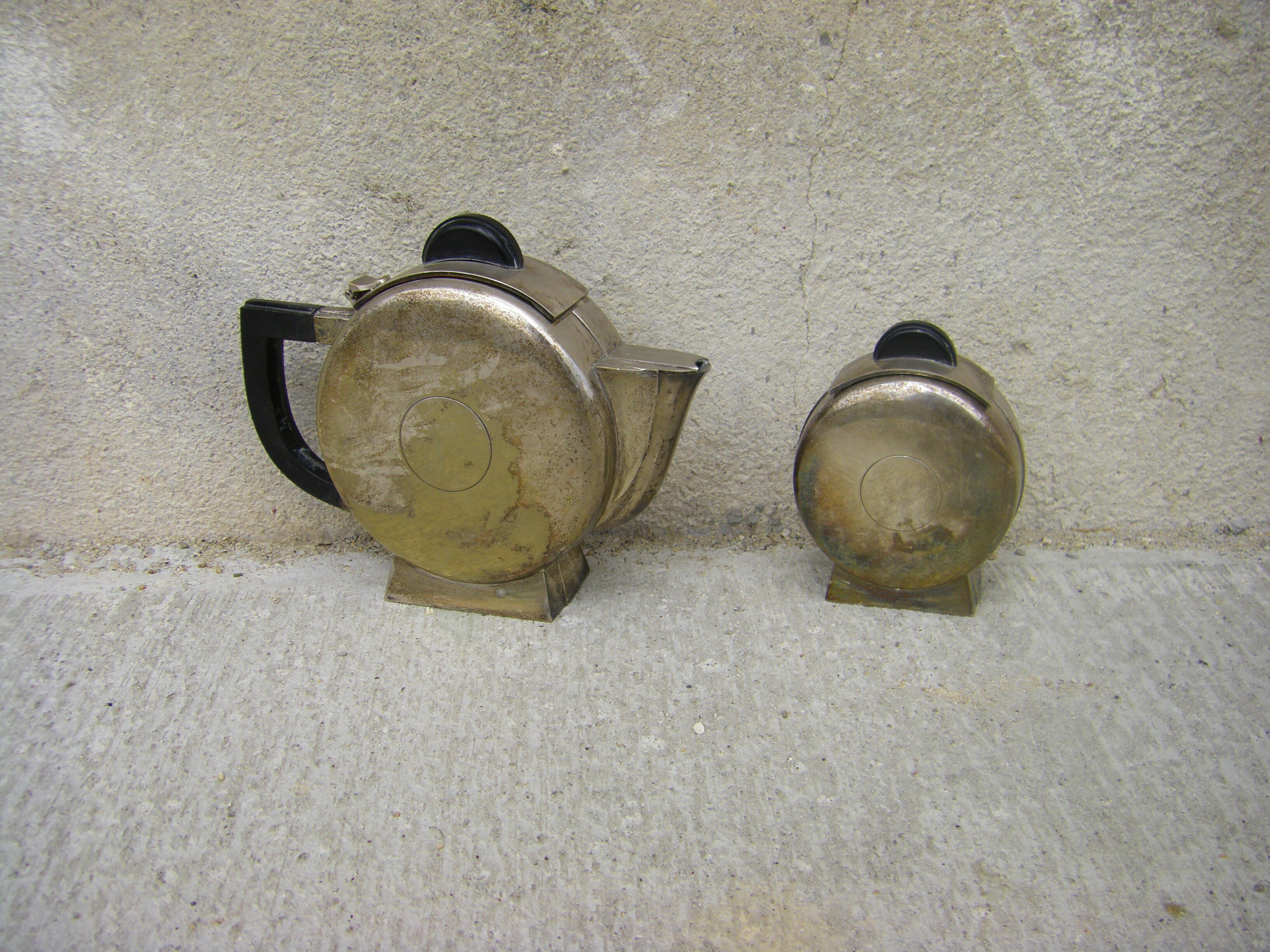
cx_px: 635
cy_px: 476
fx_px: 1394
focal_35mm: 38
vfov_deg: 37.7
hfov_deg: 49.0
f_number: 7
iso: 64
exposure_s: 1/160
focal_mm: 6.3
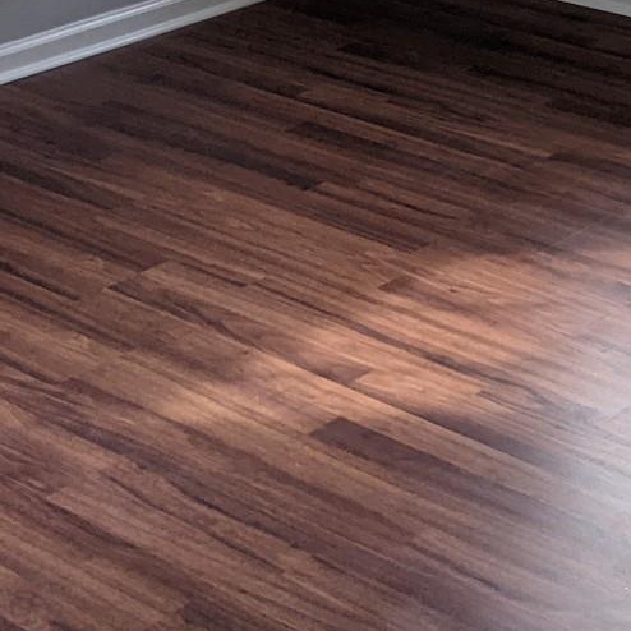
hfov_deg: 16.4
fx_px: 2042
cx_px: 879
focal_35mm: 99
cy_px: -342
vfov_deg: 16.0
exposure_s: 1/165
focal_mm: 4.38
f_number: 1.73
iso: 58
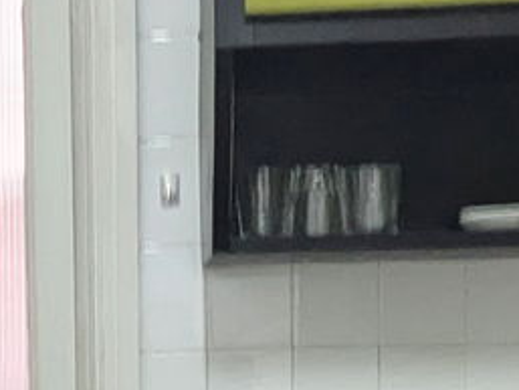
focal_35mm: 87
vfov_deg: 16.3
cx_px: 22
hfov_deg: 21.8
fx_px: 1305
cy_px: 460
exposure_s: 1/33.3
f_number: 2.2
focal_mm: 1.83
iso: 237
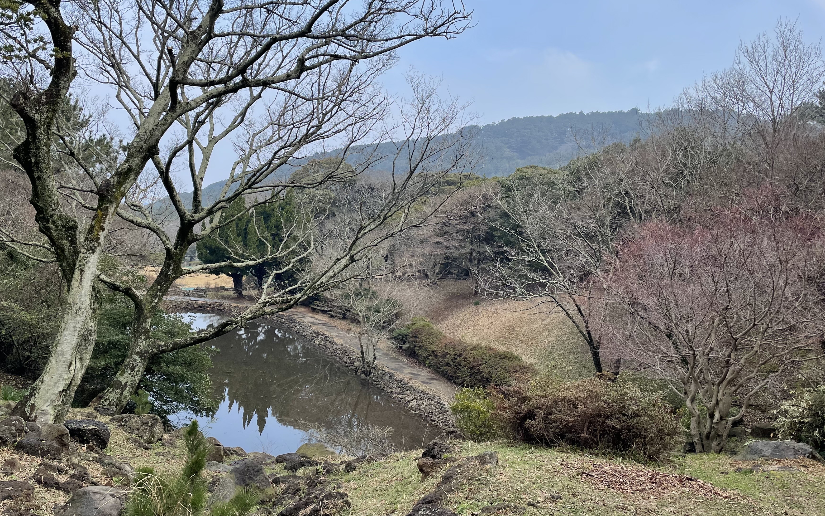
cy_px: 212
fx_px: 719
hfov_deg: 59.6
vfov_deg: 39.3
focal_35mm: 32
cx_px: 386
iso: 32
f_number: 1.6
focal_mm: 4.2
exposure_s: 1/1855
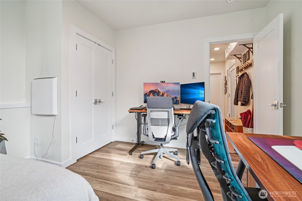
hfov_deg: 96.7
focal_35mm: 16
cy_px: 100
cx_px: 151
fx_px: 134
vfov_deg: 73.7
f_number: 8
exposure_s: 1/40
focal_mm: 16
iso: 1600
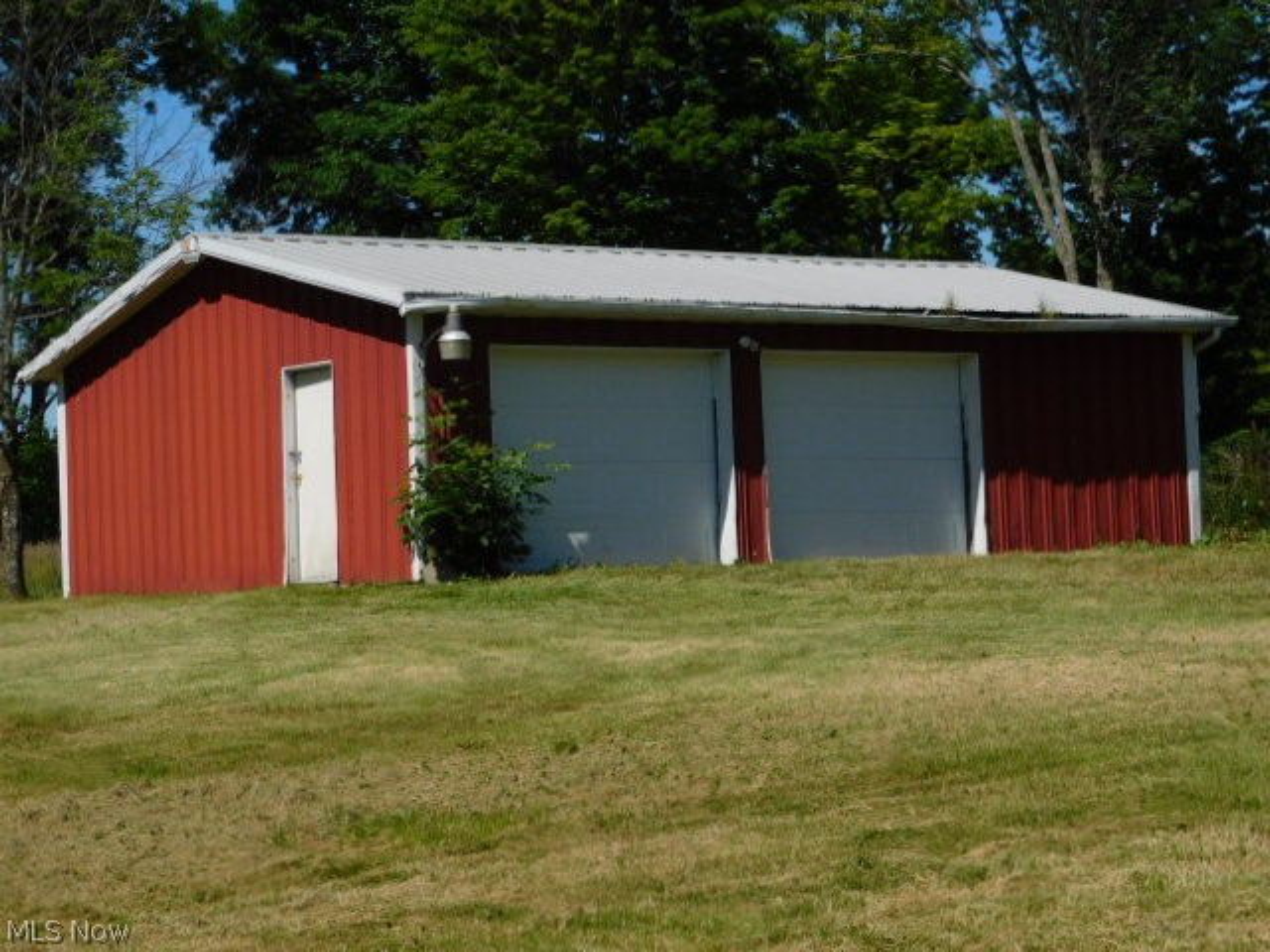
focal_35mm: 91
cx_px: 635
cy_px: 476
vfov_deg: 16.2
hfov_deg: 21.5
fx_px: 3339
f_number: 4.5
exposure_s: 1/1250
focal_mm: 16.1
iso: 125
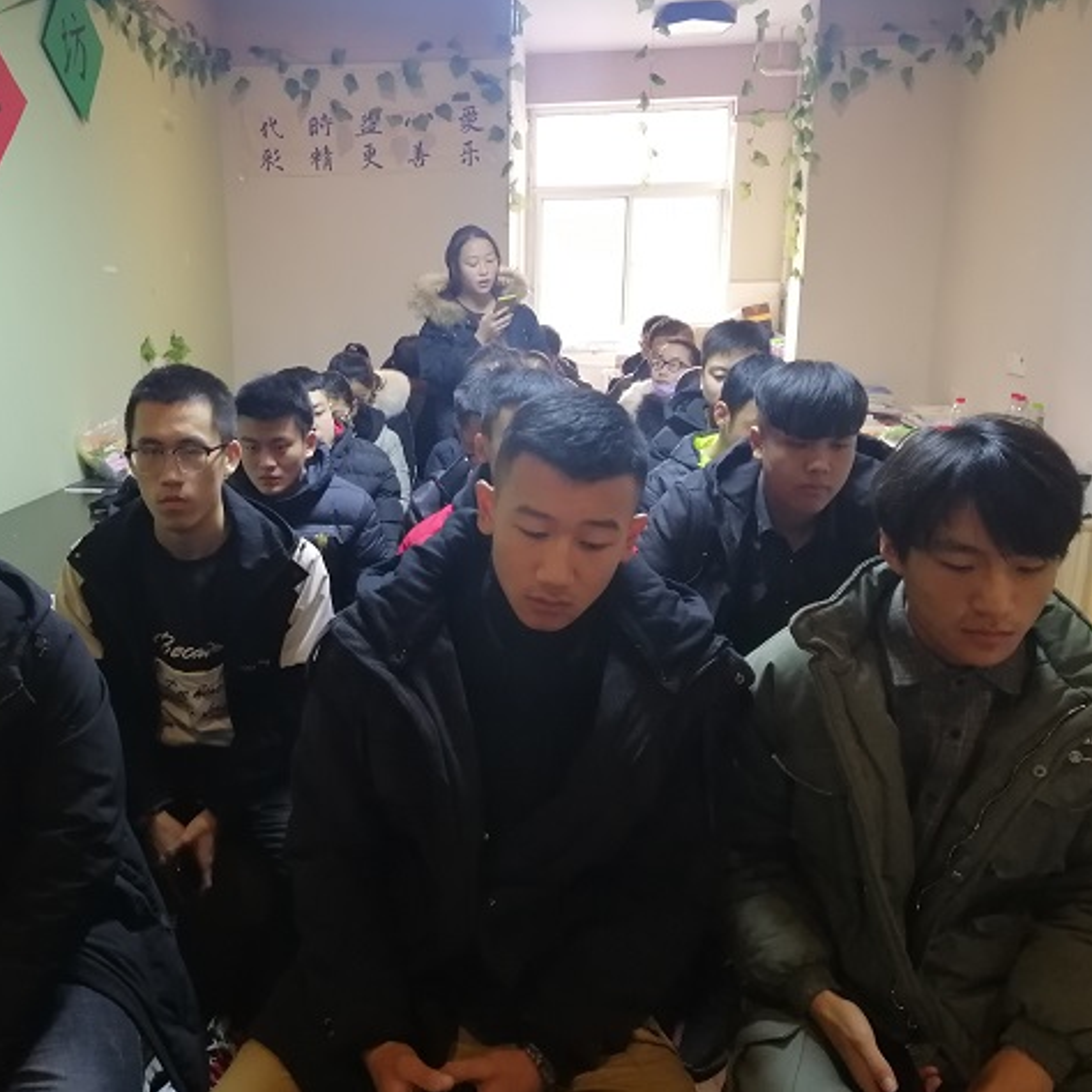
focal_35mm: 31
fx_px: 1106
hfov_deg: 52.1
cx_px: 426
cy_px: 546
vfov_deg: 52.5
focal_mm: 3.81
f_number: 2.2
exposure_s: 1/25
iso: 500
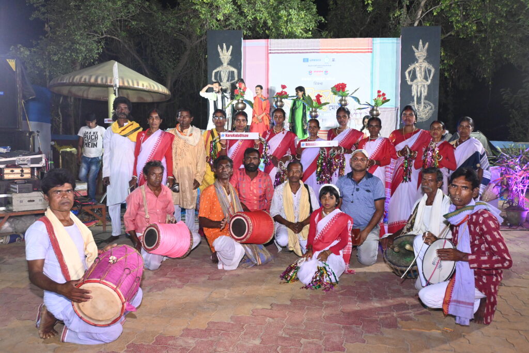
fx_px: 430
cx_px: 264
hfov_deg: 63.2
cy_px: 176
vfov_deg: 44.6
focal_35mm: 29
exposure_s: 1/125
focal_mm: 19.5
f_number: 3.8
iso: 2800
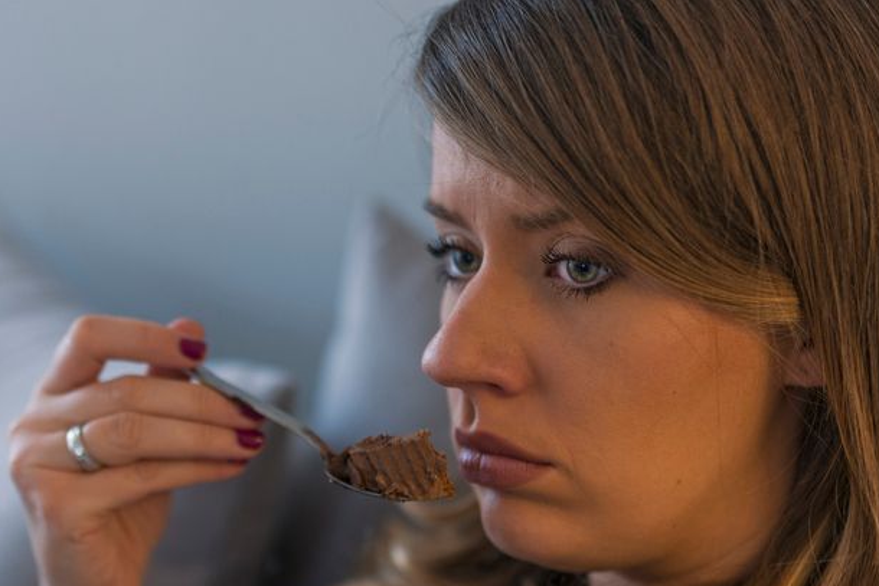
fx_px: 1758
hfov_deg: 27.7
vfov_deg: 18.8
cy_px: 440
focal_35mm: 72
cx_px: 232
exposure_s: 1/200
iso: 200
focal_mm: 35
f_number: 1.4
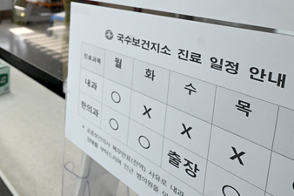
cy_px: 12
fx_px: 278
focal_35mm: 34
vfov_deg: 36.0
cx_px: 14
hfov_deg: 48.1
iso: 1600
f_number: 6.3
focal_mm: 14
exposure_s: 1/200
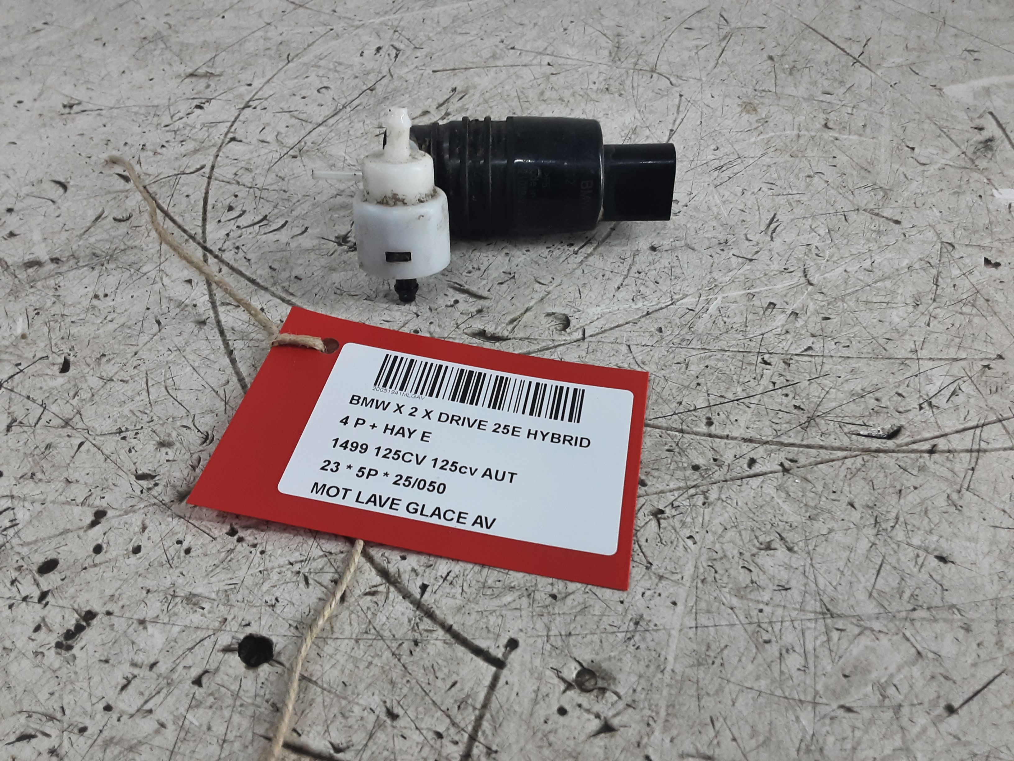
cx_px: 507
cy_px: 380
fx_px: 791
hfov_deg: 65.3
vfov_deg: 51.4
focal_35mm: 27
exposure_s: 1/50
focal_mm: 2.91
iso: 100
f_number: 1.9
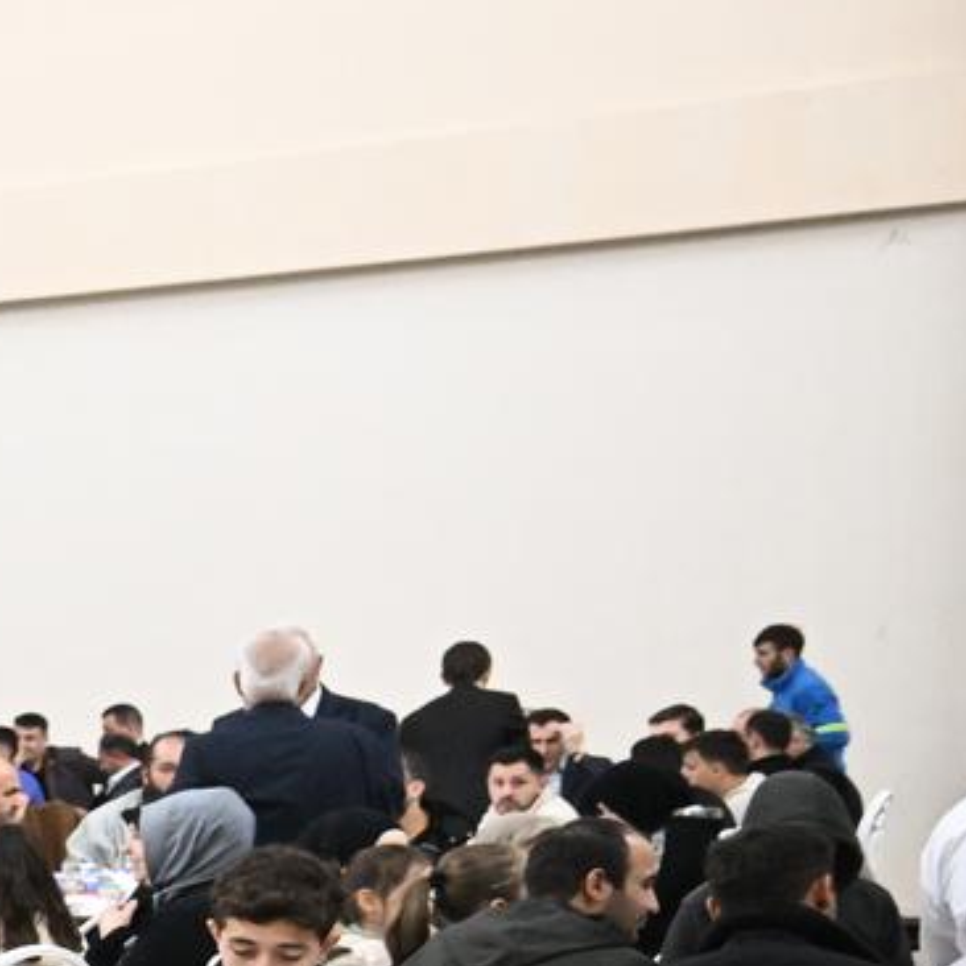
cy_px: 1069
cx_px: -1560
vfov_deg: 15.8
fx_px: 3378
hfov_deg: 12.0
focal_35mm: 107
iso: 5000
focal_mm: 24
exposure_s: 1/250
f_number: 4.5
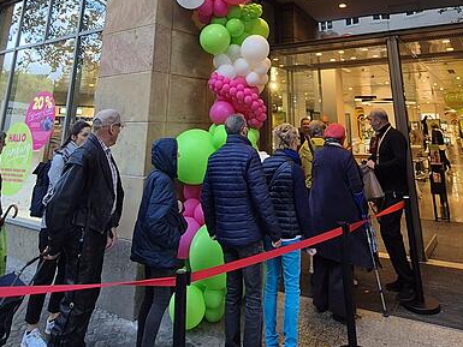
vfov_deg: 44.0
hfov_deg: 65.2
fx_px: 361
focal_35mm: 27
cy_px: 1
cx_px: 247
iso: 50
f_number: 2.2
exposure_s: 1/131
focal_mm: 2.2
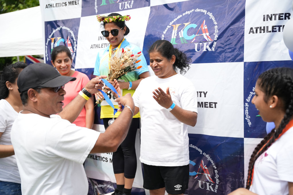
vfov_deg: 32.5
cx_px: 146
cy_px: 98
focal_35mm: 41
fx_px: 335
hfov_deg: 47.2
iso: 250
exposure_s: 1/2000
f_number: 2.8
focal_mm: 41.2
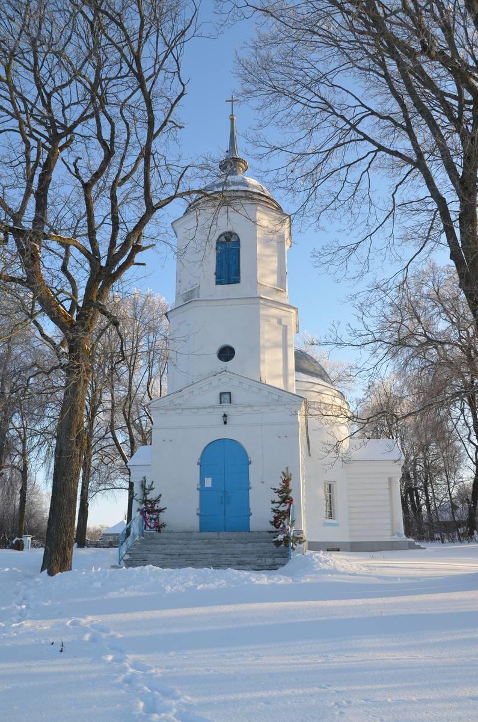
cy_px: 361
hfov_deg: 47.7
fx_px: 540
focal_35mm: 27
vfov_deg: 67.5
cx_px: 239
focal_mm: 18
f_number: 8
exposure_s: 1/250
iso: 200
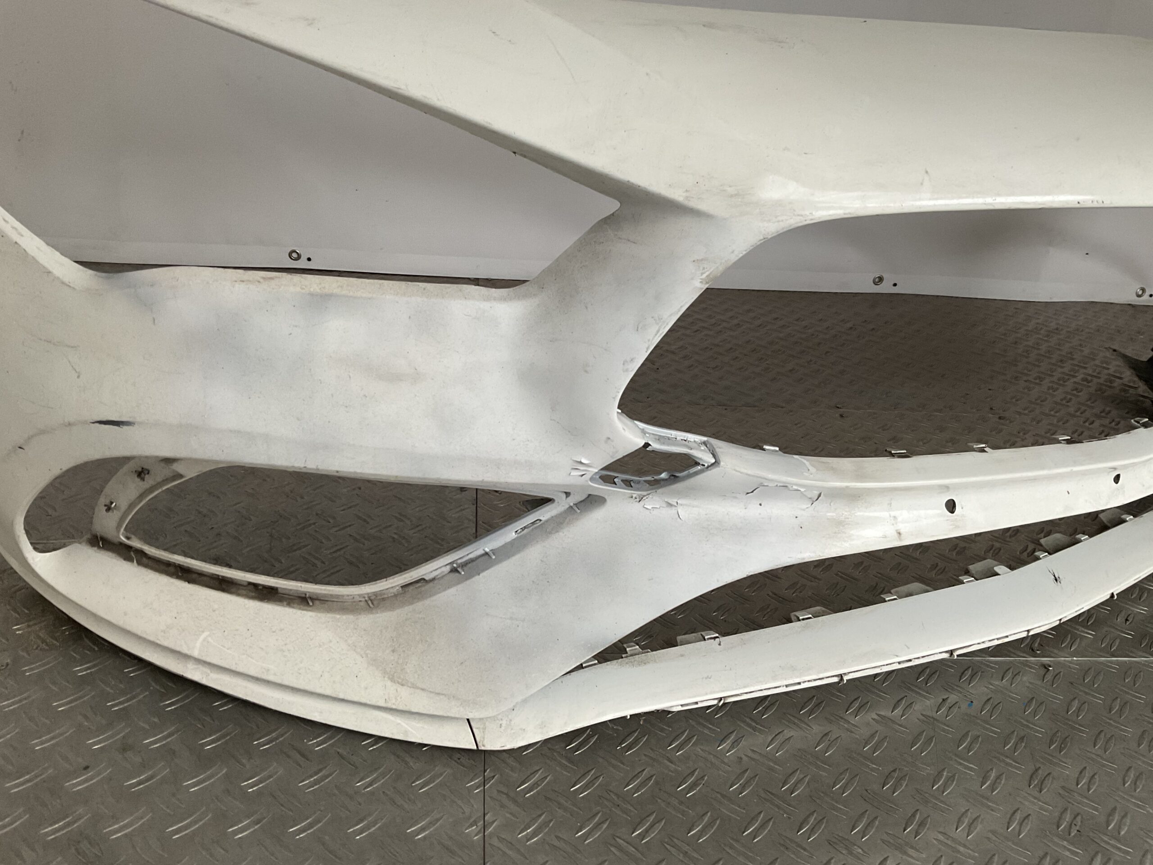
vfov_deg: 48.2
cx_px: 576
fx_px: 966
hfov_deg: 61.7
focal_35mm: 29
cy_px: 432
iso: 80
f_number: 1.8
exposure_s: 1/60
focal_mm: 3
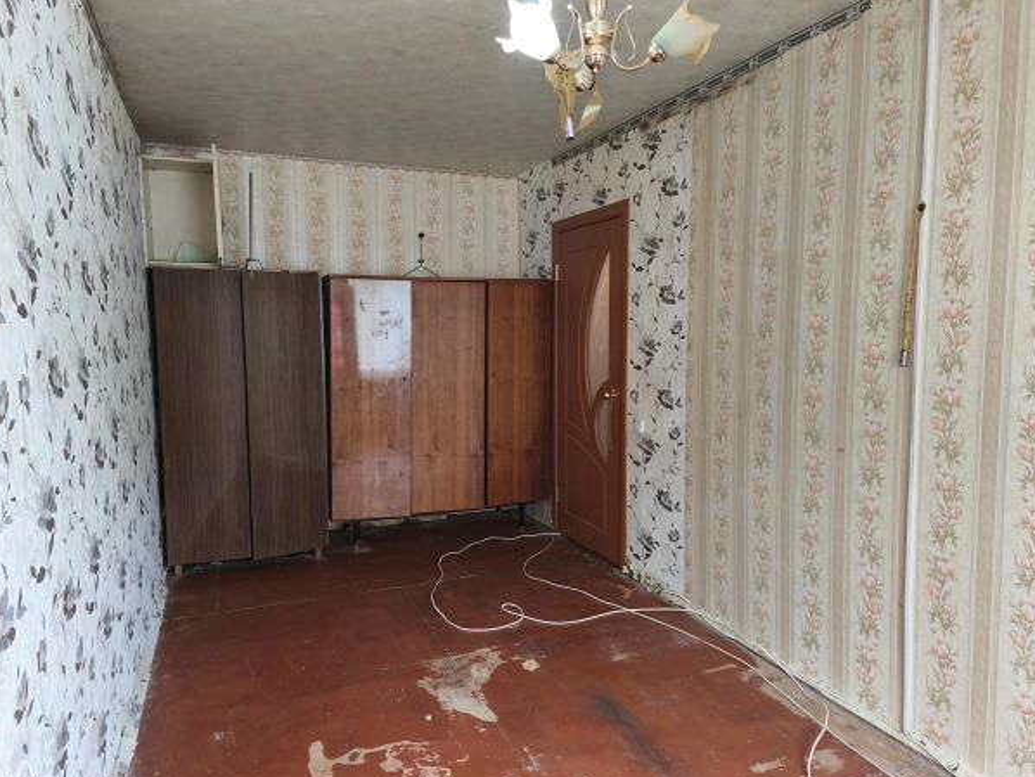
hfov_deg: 71.5
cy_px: 401
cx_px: 498
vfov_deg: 56.8
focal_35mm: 24
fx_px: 718
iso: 640
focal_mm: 5.35
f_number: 1.7
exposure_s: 1/50
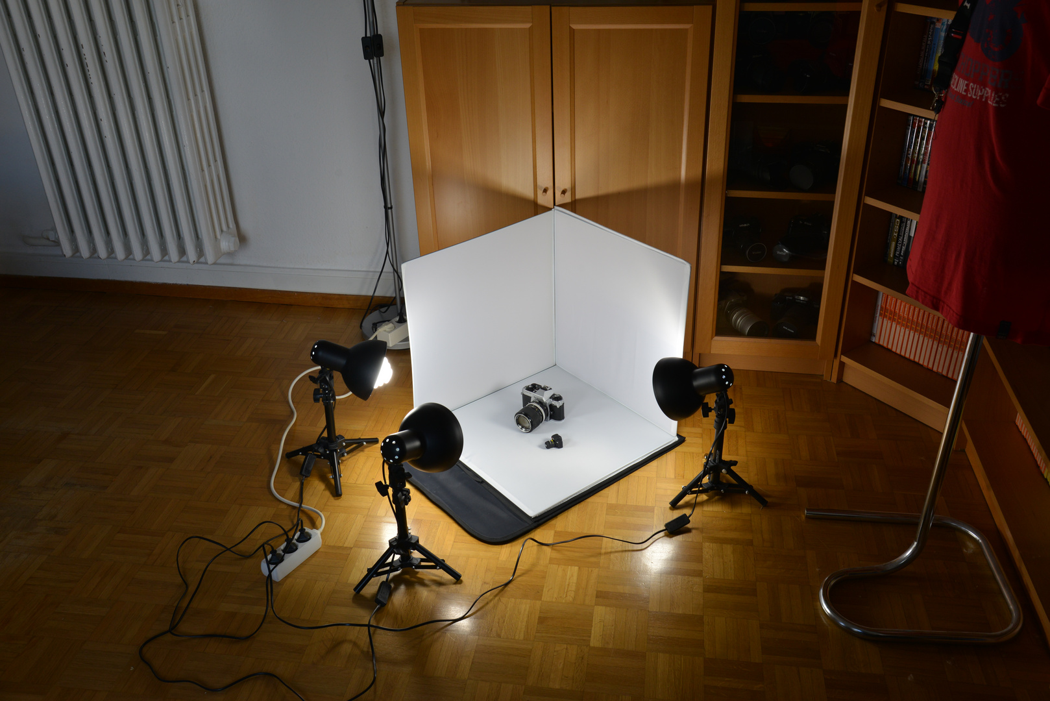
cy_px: 350
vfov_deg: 38.9
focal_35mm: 34
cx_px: 525
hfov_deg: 55.8
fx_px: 992
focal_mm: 34
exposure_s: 1/50
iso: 400
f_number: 10
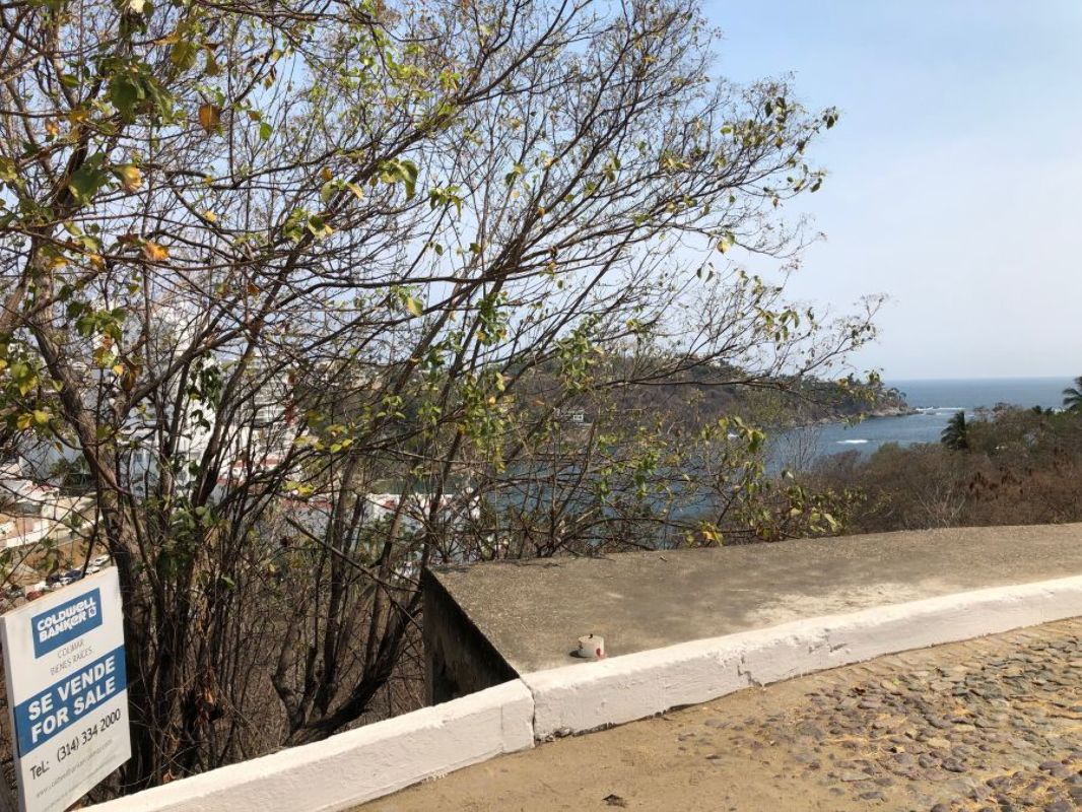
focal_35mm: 28
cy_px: 406
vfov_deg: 49.8
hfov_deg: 63.4
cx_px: 541
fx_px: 875
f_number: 1.8
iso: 20
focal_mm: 3.99
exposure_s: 1/2525
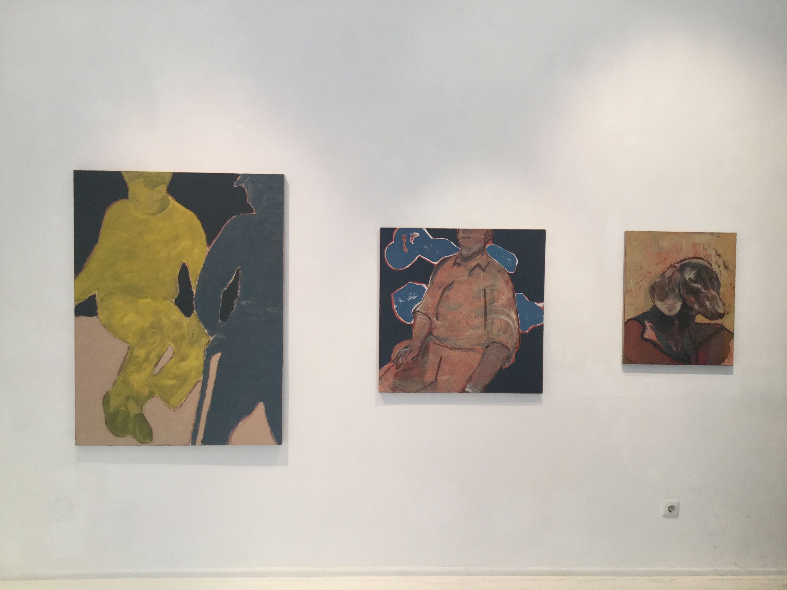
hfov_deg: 58.4
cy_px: 295
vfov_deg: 45.4
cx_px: 394
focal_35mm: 31
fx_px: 705
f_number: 2.4
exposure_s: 1/33
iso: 80
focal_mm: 3.3
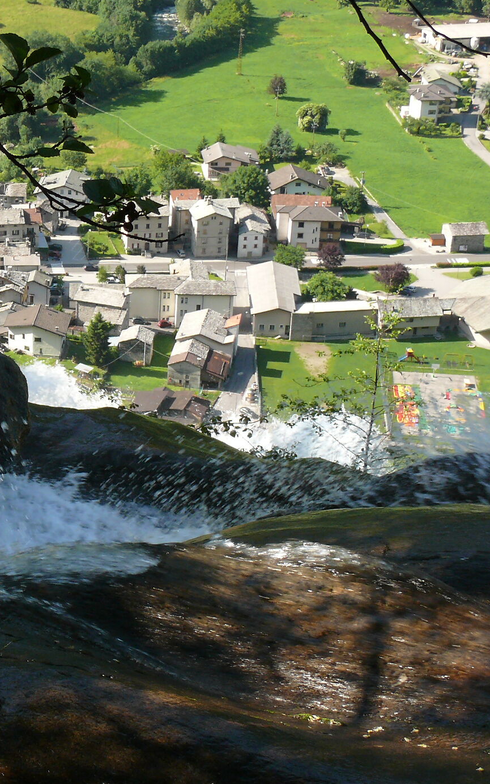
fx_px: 1689
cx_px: -95
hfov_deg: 15.9
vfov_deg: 26.2
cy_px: 389
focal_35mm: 79
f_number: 6.3
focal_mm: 9.2
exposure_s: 1/125
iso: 100
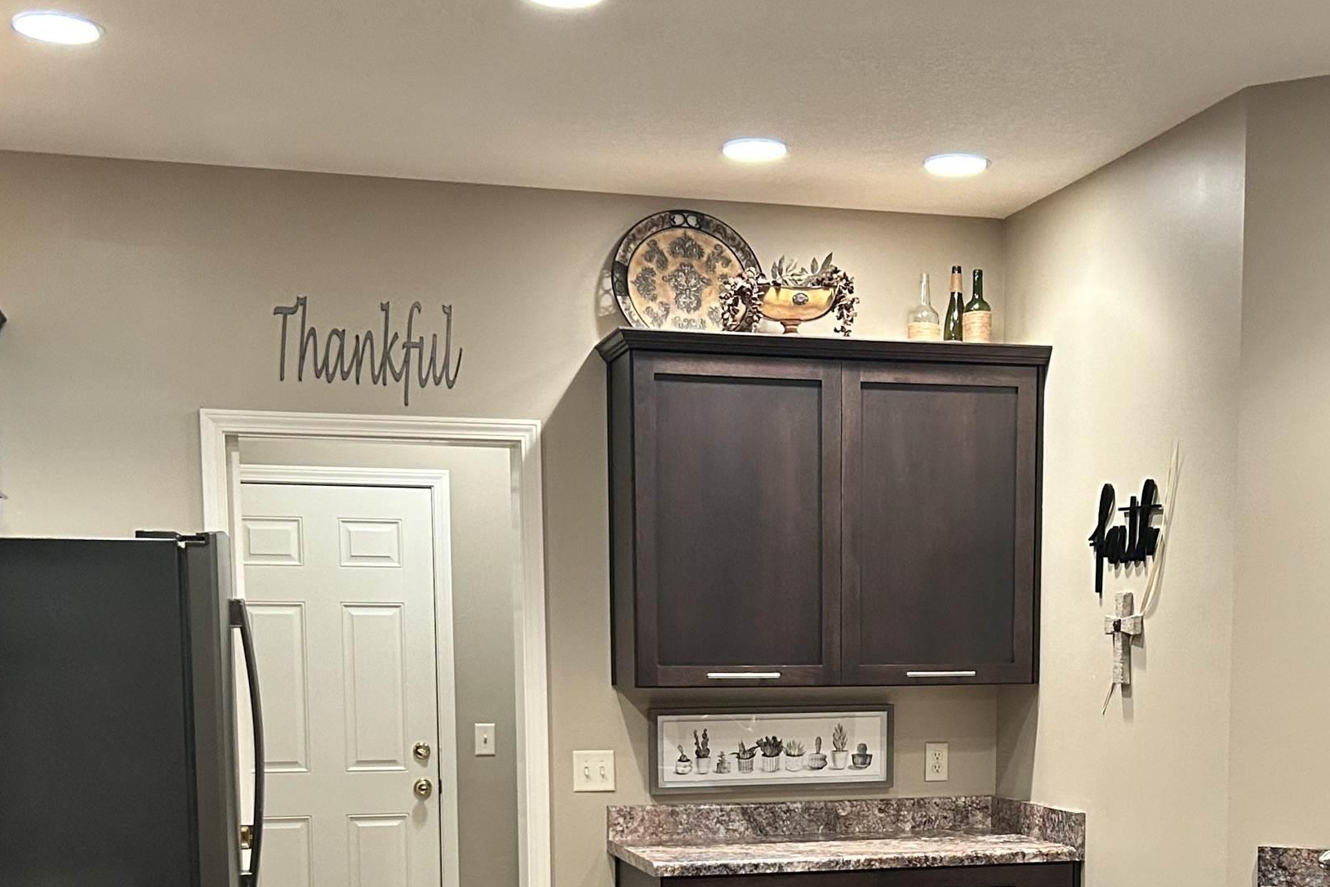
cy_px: 814
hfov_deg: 38.7
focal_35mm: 51
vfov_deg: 25.6
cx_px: 807
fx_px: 1884
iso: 400
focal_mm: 5.7
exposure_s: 1/40
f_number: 1.5
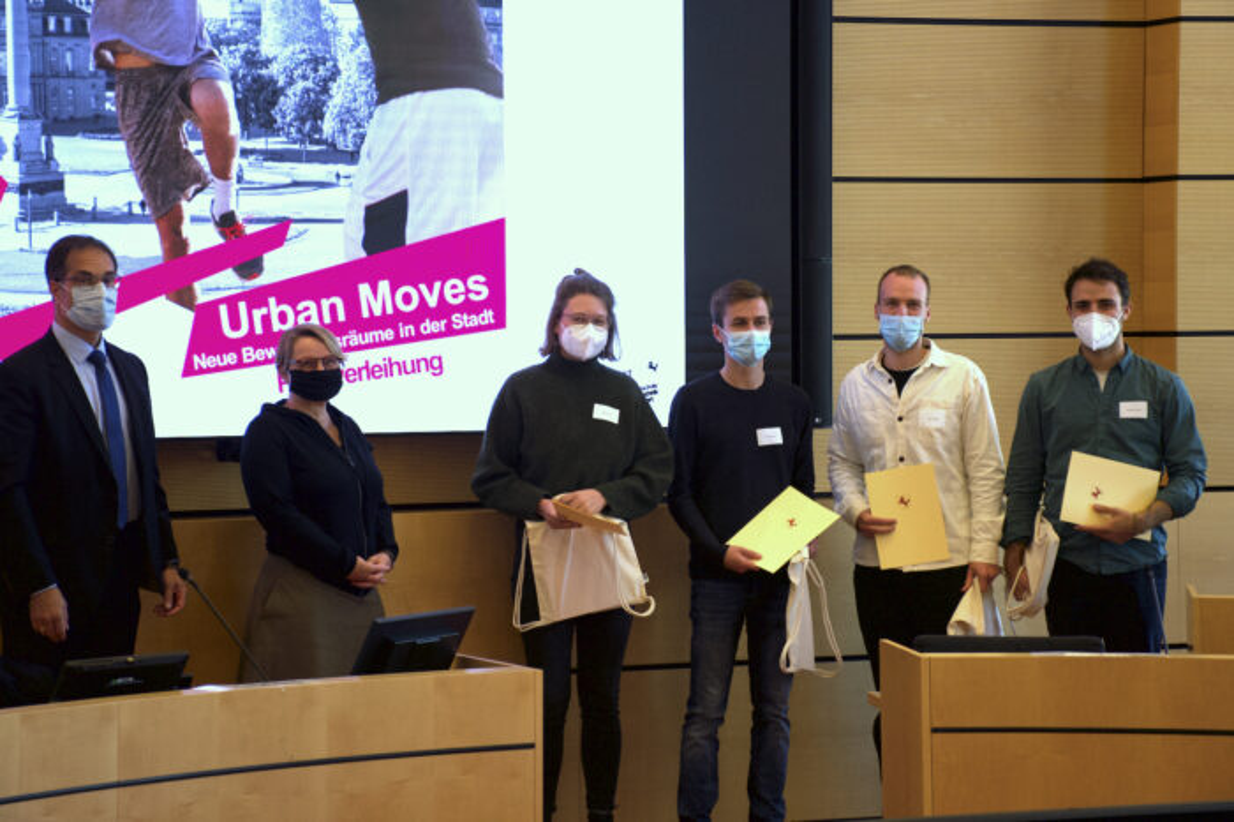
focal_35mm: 99
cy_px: 411
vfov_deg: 13.8
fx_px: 3392
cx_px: 617
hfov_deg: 20.6
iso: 800
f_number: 5
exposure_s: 1/250
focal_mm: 66
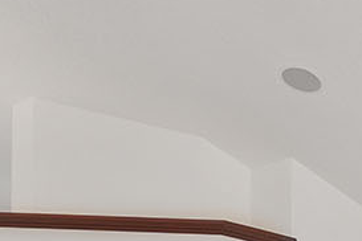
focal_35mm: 99
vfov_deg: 12.3
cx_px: 513
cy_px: 478
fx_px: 995
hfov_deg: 18.6
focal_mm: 15
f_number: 7.1
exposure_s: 1/8
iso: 320
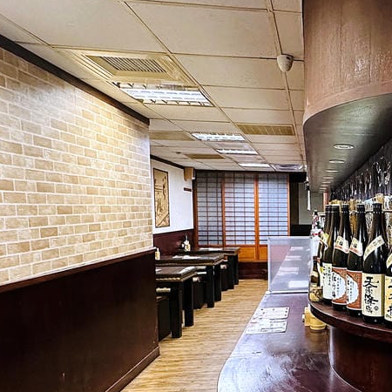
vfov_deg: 49.2
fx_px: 423
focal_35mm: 33
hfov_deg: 43.3
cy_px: 247
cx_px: 385
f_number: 2.2
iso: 640
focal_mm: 2.22
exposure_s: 1/60
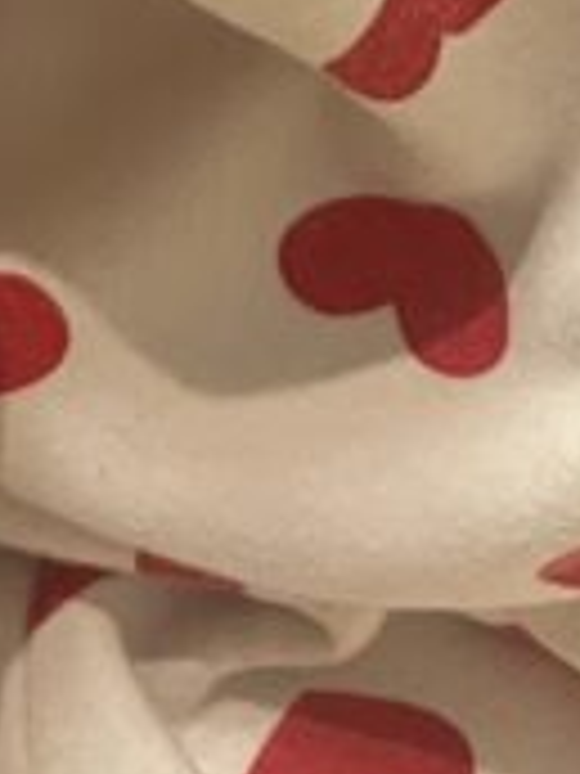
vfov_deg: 10.6
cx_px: 531
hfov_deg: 9.2
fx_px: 3597
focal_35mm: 161
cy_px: -1073
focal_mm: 5.1
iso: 250
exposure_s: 1/60
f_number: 1.6
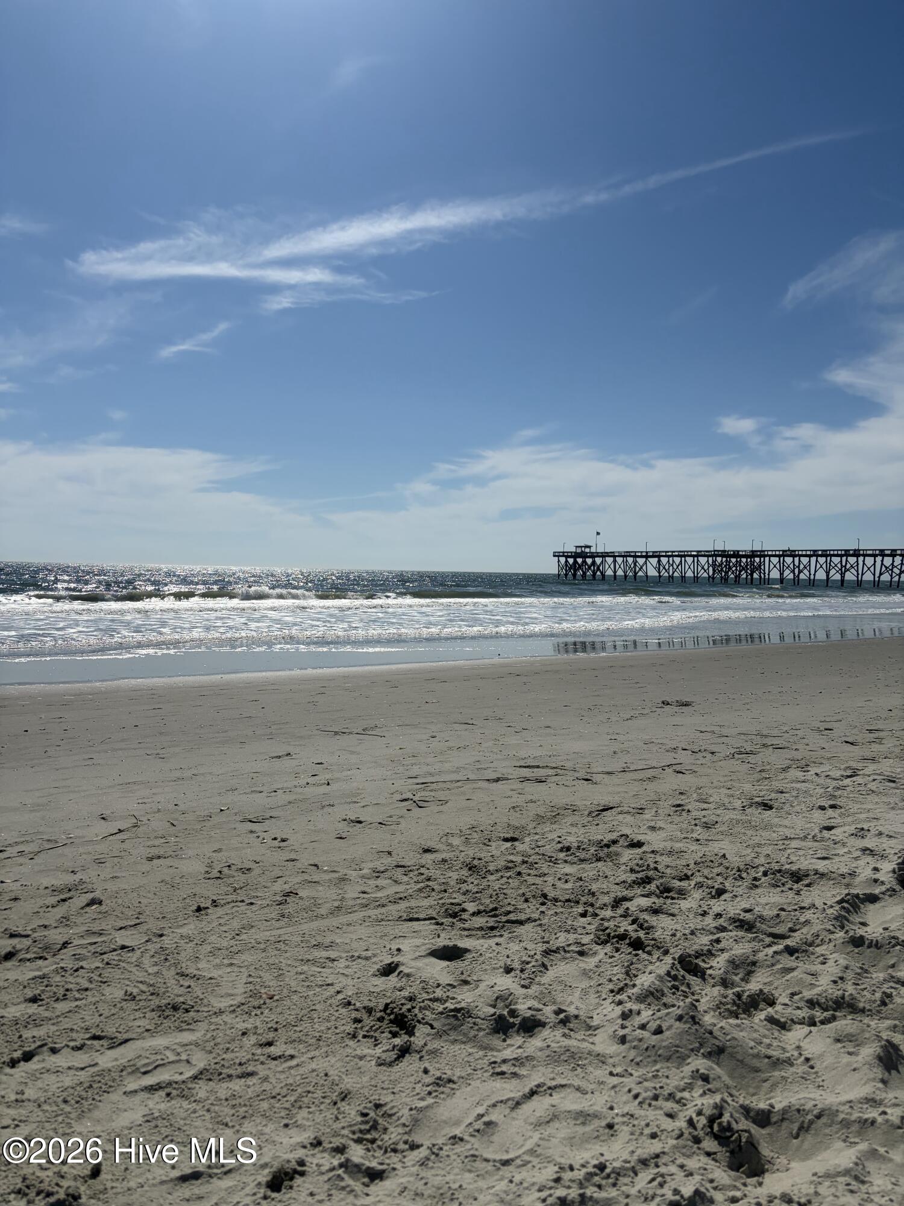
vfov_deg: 67.3
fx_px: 905
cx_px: 452
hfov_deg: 53.1
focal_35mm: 26
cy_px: 603
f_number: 1.6
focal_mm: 5.96
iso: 64
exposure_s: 1/25000
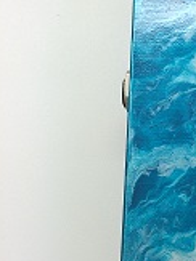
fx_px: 567
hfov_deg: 18.5
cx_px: 241
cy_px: 96
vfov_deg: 25.9
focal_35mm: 75
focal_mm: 4.12
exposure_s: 1/120
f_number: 2.2
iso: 50
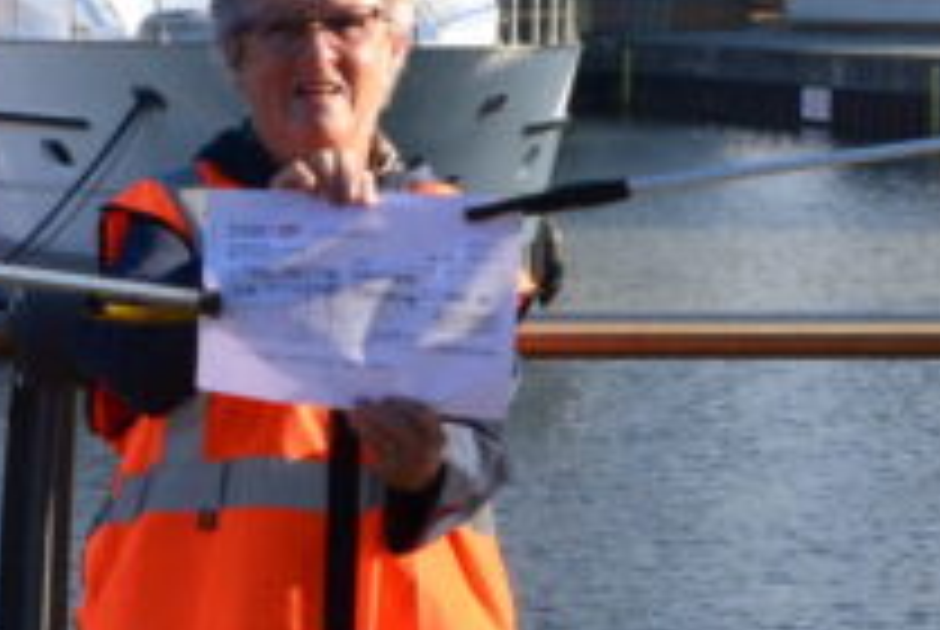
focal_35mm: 264
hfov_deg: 7.8
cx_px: 292
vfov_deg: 5.2
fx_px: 6903
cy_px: 344
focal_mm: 36
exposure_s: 1/400
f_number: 11
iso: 400
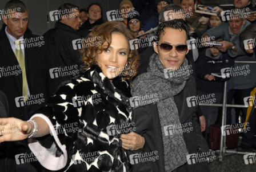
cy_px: 86
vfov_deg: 19.0
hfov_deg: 28.0
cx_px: 128
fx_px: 513
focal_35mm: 72
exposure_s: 1/125
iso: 400
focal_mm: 48
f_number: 4.5
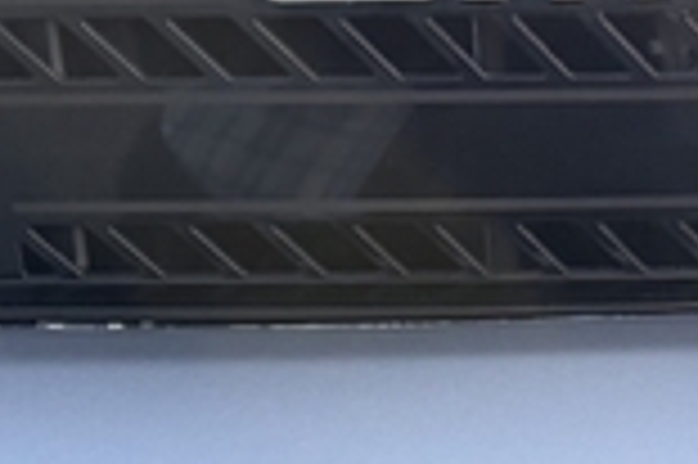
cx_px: 513
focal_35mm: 103
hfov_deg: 19.7
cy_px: 851
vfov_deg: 12.1
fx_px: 1995
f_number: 1.78
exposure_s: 1/56
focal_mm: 6.76
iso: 640
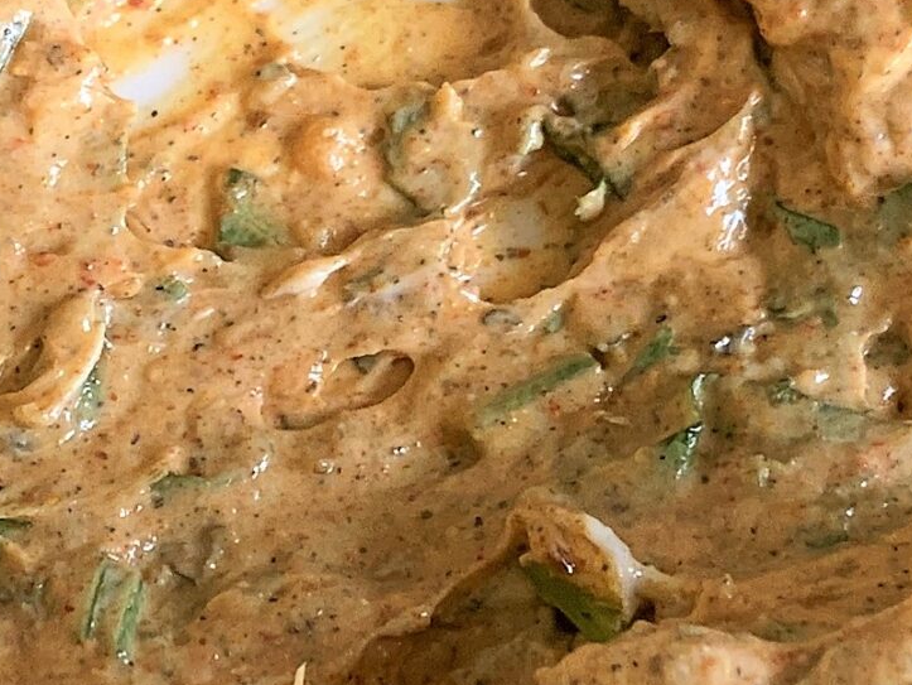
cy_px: 63
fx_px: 2425
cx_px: 444
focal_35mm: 92
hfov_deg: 21.3
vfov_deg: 15.9
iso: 100
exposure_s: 1/65
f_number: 1.8
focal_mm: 4.25
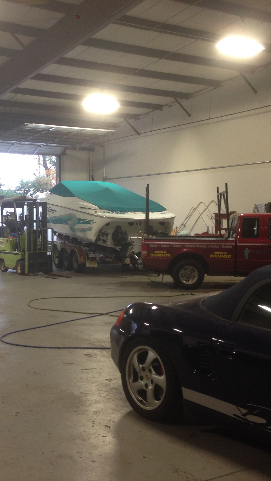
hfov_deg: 24.7
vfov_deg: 42.9
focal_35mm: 48
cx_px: 79
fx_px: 613
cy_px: 241
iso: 80
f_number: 2.4
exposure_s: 1/20
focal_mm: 4.12
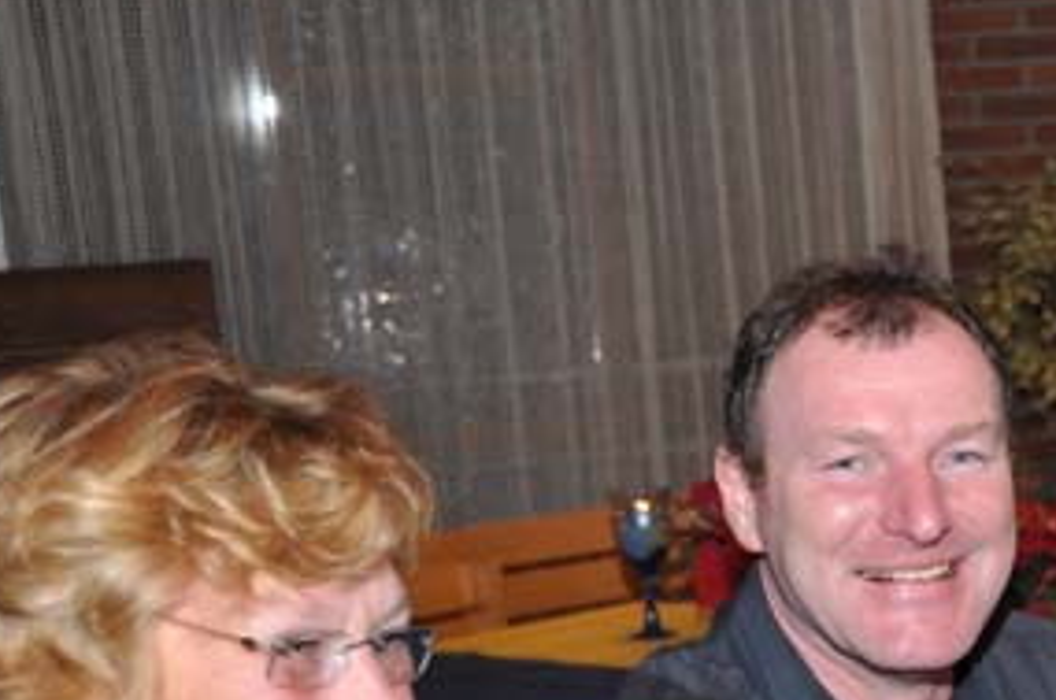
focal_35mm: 101
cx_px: 1367
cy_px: 694
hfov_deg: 18.8
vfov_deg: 13.3
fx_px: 2958
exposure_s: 1/60
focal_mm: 24
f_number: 4
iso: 450
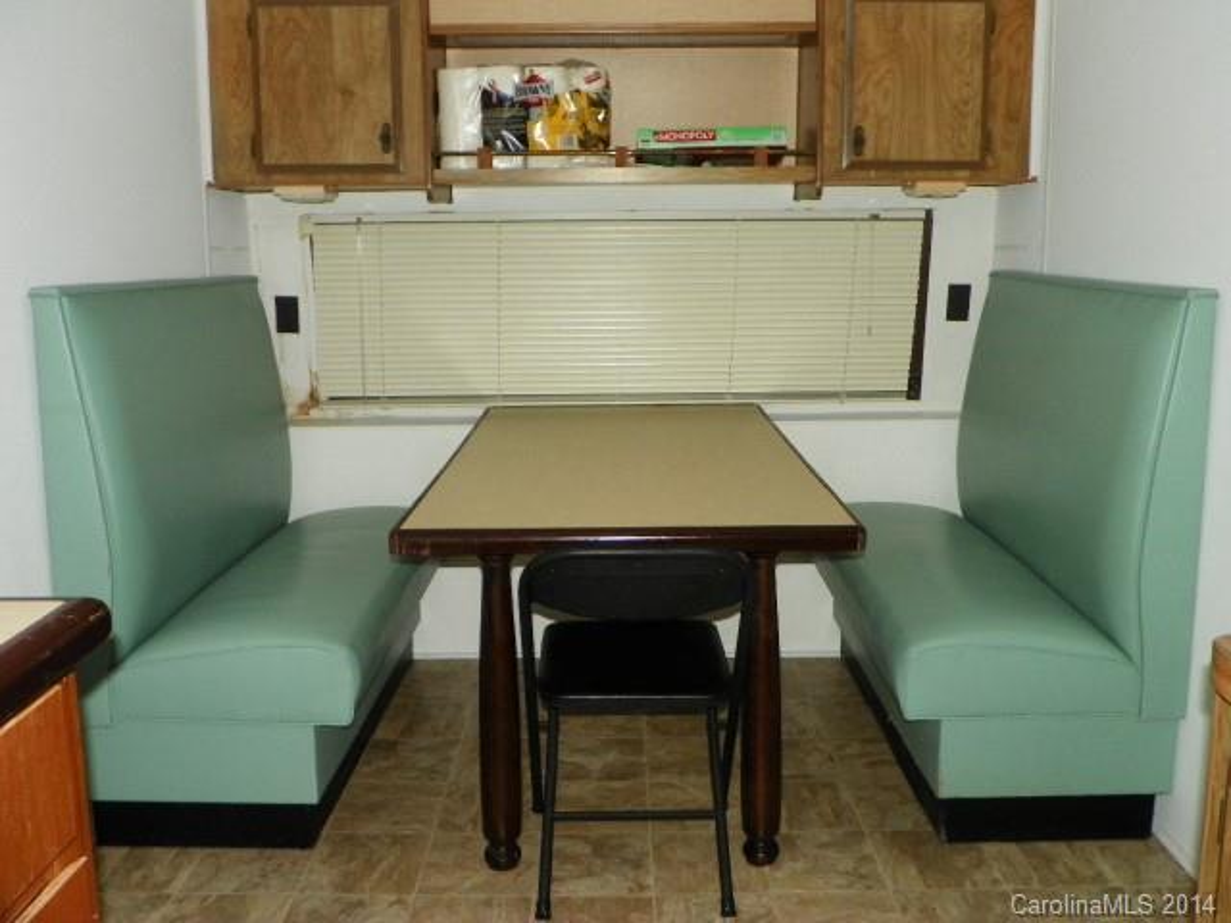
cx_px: 616
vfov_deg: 44.2
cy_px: 462
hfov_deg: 56.8
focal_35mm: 32
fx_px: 1138
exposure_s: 1/125
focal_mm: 5.7
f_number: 2.8
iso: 200
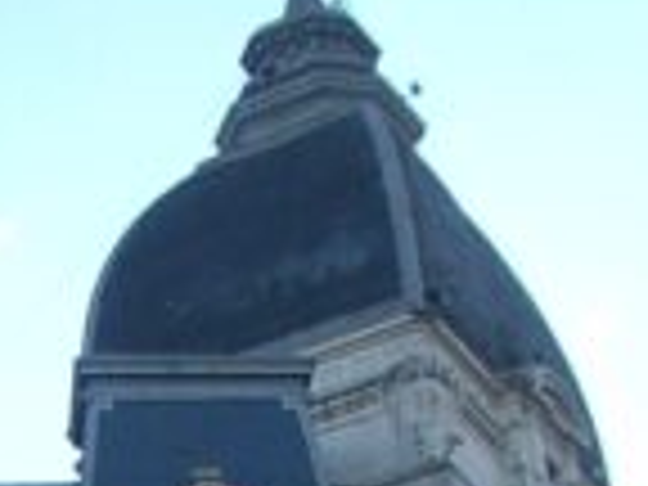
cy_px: 1076
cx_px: -207
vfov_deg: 8.7
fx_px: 2958
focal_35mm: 158
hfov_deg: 12.1
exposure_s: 1/250
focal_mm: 5.8
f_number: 2.6
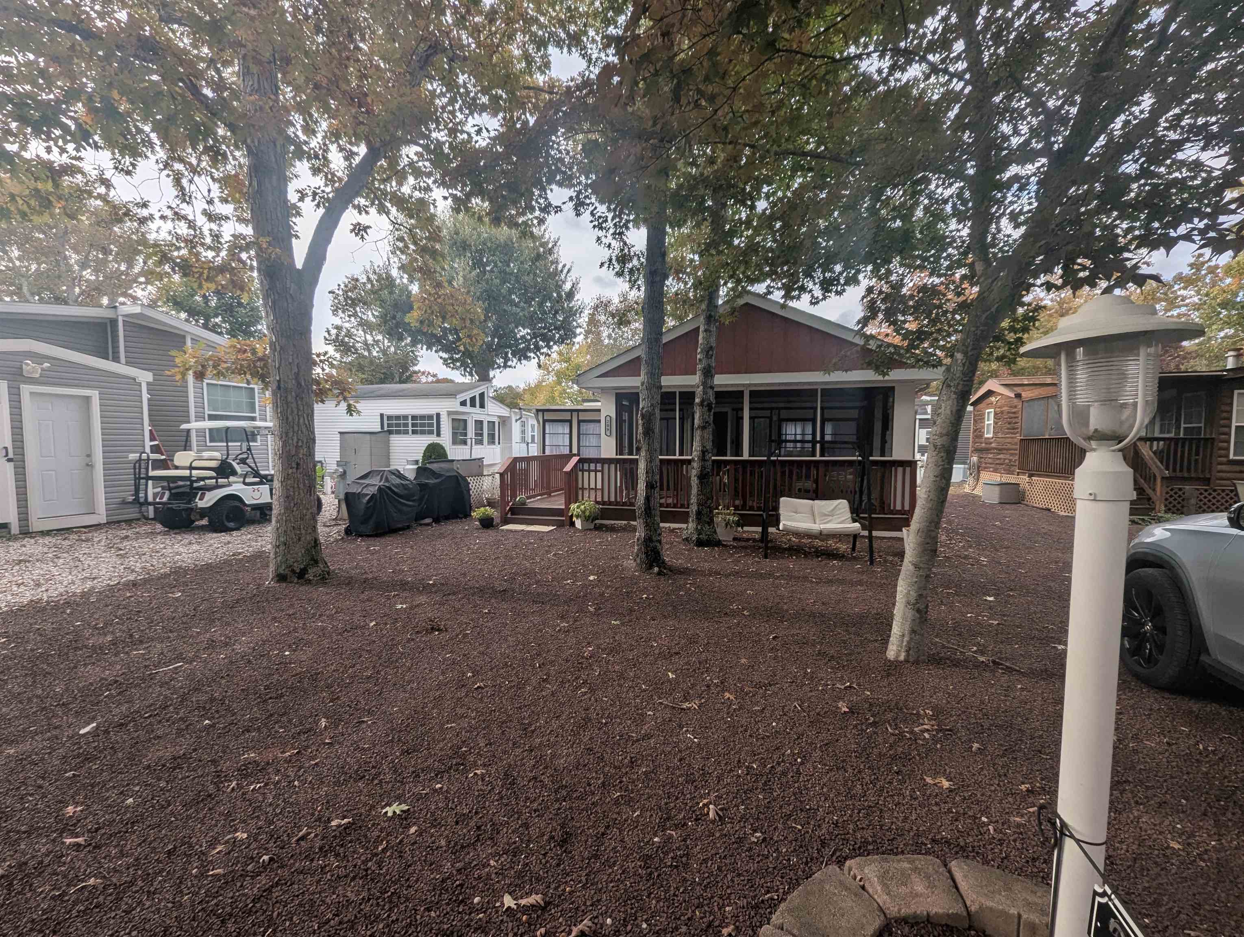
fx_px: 468
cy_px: 468
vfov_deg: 90.1
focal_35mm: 13
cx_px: 622
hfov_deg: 106.1
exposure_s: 1/726
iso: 39
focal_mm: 1.95
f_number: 2.2
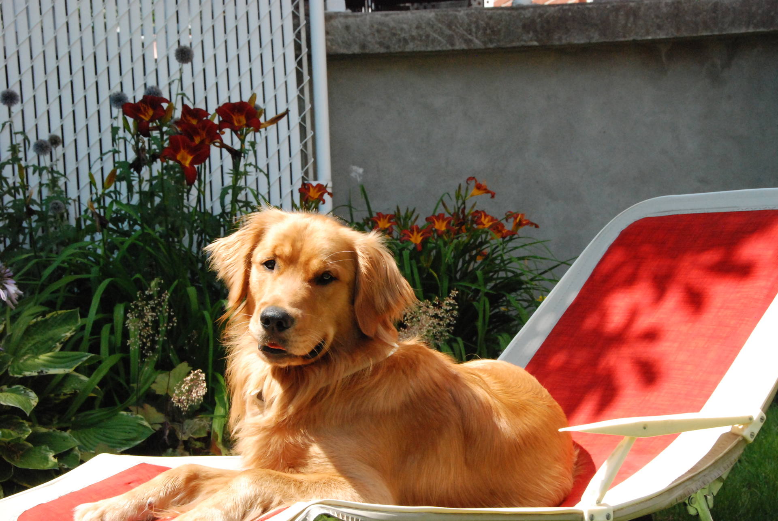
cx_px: 389
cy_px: 260
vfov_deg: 20.7
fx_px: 1428
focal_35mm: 66
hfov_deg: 30.5
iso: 1600
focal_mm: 44
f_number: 11
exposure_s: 1/500
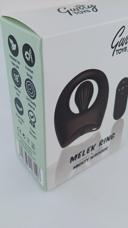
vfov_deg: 52.4
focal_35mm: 38
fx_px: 229
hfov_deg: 31.2
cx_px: 65
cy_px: 90
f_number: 1.8
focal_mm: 4.65
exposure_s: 1/537
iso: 50
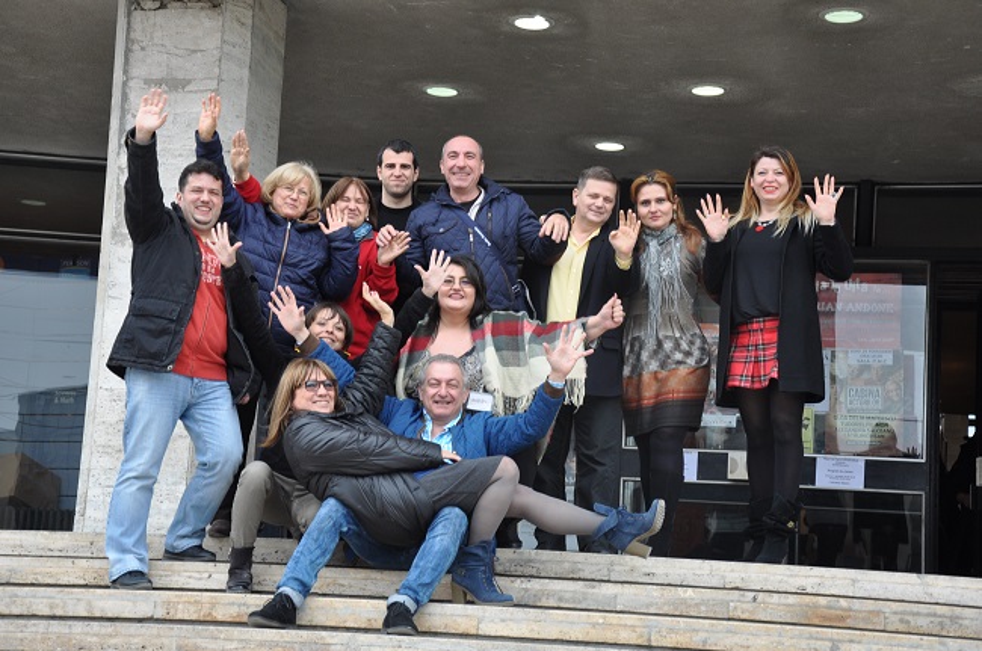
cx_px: 491
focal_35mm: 78
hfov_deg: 26.0
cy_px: 326
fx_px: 2124
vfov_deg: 17.4
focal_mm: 52
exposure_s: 1/60
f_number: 6.3
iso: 400
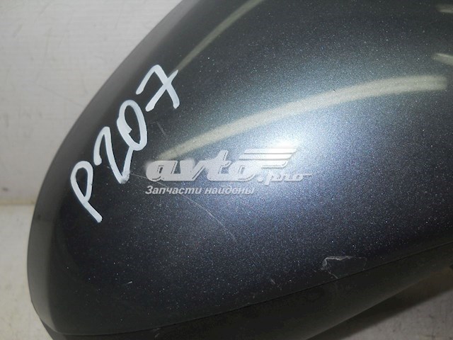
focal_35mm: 41
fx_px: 537
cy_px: 170
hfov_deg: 45.8
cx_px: 226
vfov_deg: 35.1
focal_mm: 6.72
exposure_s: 1/30
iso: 80
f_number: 5.5
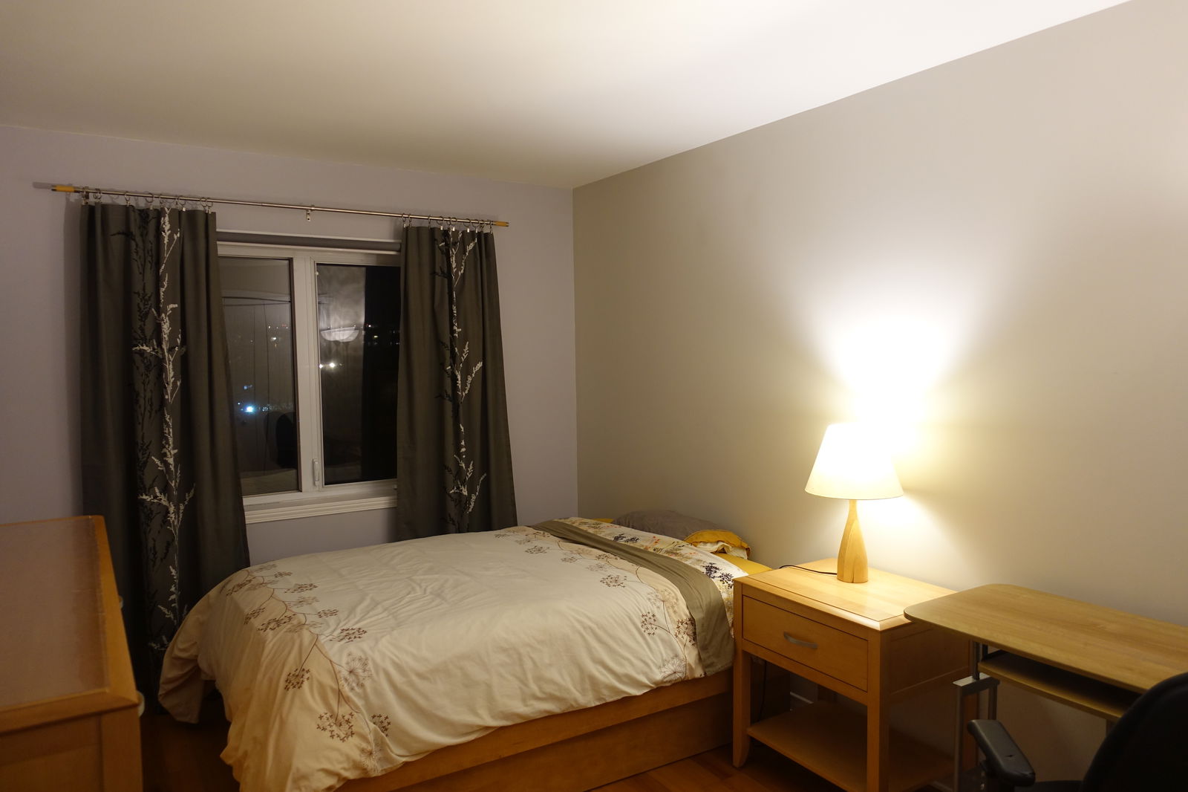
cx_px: 594
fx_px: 792
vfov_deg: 53.1
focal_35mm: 24
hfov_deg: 73.8
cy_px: 396
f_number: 1.8
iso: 250
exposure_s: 1/30
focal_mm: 8.8
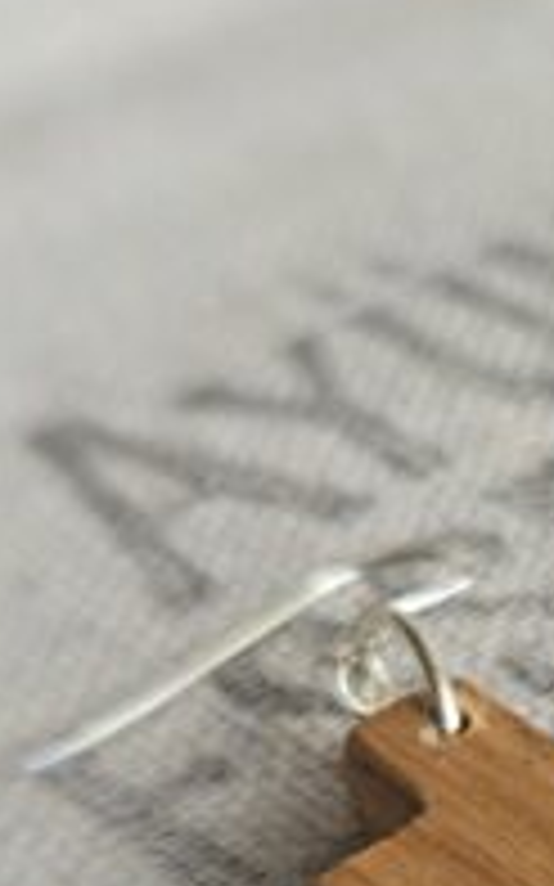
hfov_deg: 12.0
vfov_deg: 20.7
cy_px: 729
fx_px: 2393
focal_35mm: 99
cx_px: 1036
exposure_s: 1/120
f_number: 1.7
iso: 20
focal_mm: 6.3
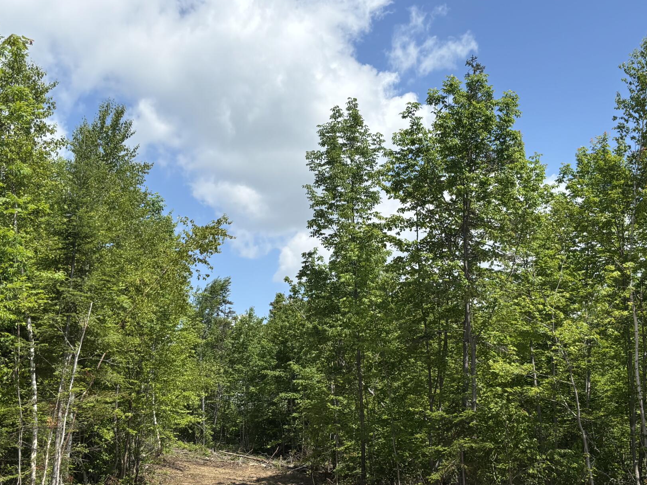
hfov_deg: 39.6
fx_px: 897
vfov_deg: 30.3
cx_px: 356
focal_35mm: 48
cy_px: 251
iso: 50
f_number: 1.6
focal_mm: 5.96
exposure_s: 1/3413
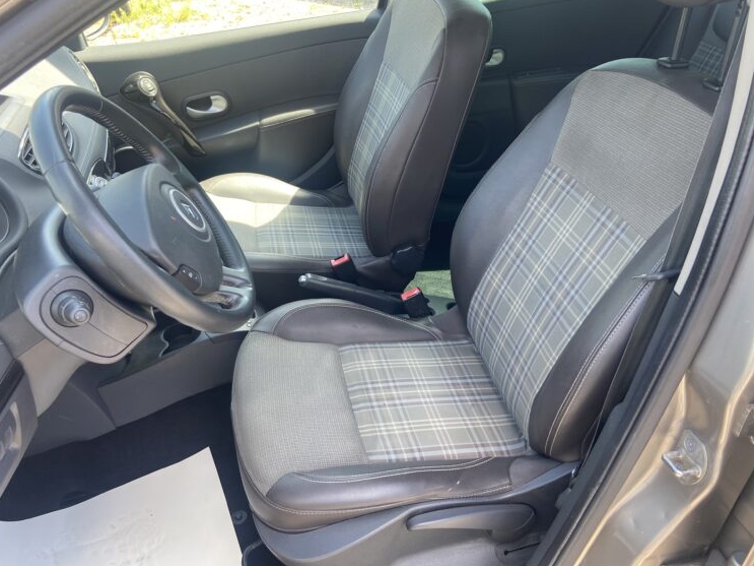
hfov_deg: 63.4
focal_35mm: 28
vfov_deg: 49.7
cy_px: 277
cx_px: 392
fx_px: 610
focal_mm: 4.25
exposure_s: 1/122
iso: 50
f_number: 1.8
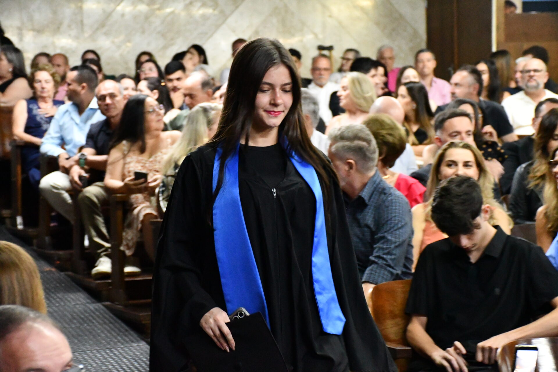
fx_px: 1395
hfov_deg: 22.6
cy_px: 186
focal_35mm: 90
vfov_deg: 15.2
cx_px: 279
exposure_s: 1/60
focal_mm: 60
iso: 12800
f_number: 5
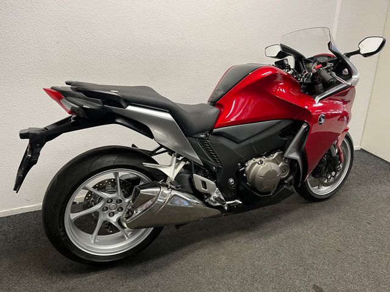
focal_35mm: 26
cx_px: 195
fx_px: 293
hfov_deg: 67.3
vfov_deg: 53.1
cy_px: 146
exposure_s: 1/50
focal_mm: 5.1
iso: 100
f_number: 1.6
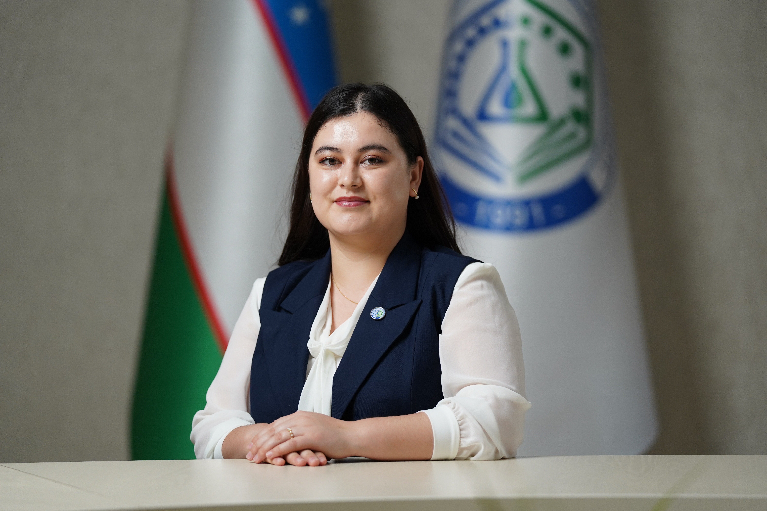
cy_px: 256
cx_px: 384
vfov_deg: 9.6
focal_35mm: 143
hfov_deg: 14.3
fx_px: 3046
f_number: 2.8
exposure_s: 1/400
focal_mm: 143
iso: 1600
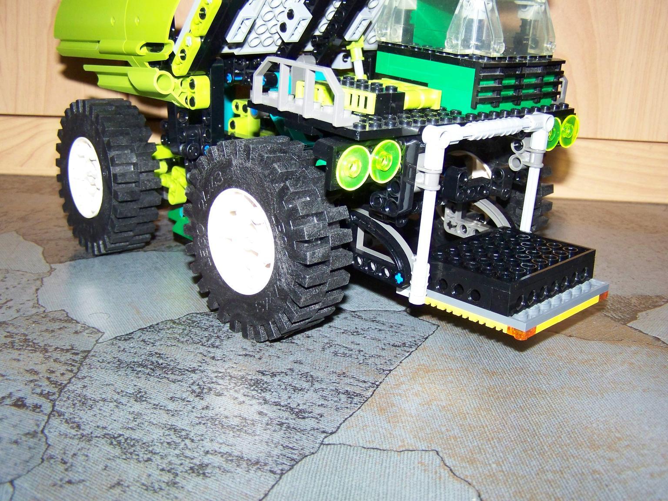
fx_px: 733
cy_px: 250
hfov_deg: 49.0
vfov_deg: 37.7
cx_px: 334
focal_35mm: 38
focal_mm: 6.3
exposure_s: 1/30
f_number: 2.8
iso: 200
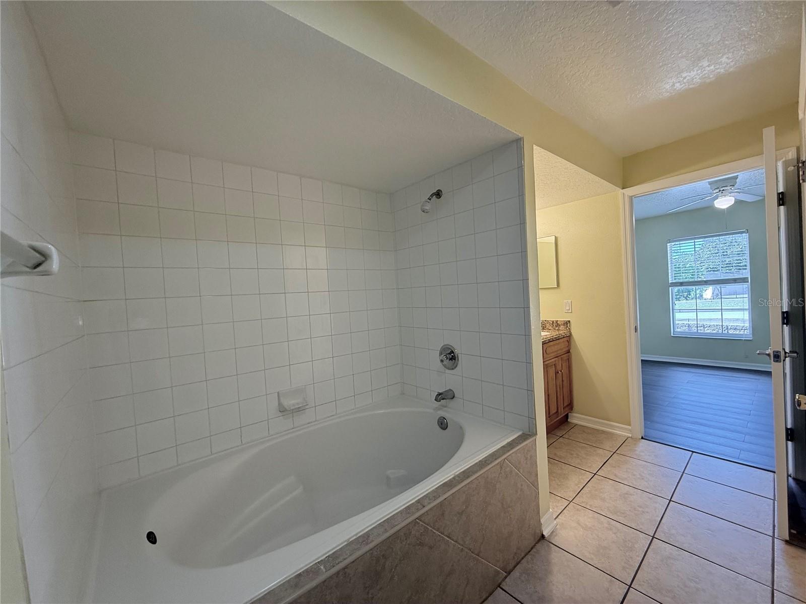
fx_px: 326
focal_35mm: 14
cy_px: 302
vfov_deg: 85.7
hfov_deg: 102.1
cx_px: 403
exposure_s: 1/120
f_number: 2.2
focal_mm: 2.22
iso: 200
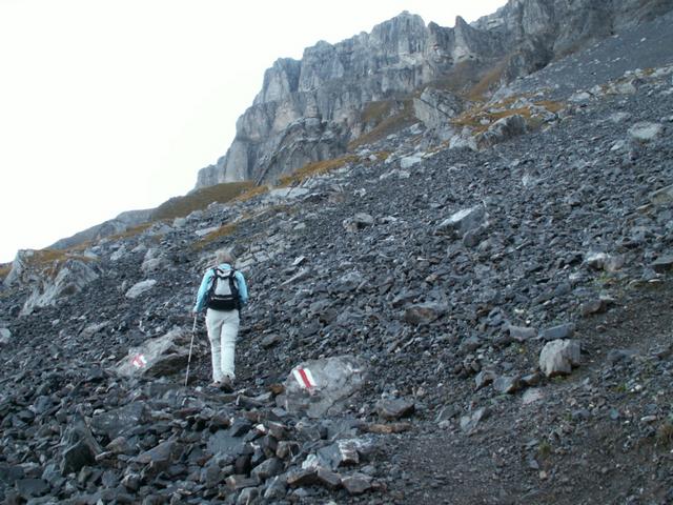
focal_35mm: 35
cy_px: 252
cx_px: 336
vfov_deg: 40.7
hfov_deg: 52.6
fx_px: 680
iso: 64
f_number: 2.8
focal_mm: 5.86
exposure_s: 1/40
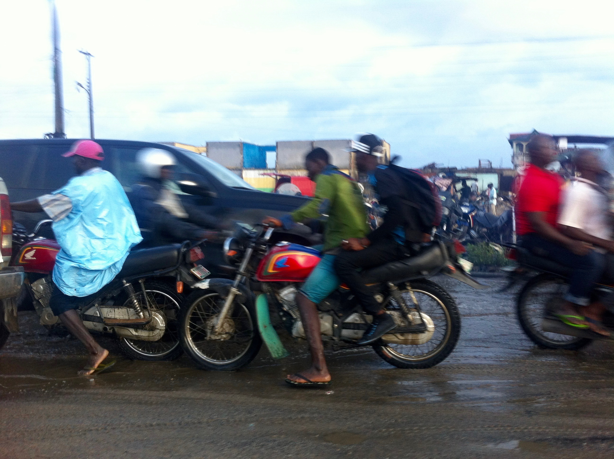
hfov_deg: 52.7
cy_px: 230
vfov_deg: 40.6
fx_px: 620
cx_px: 307
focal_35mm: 35
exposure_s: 1/40
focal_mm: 3.85
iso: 100
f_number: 2.8
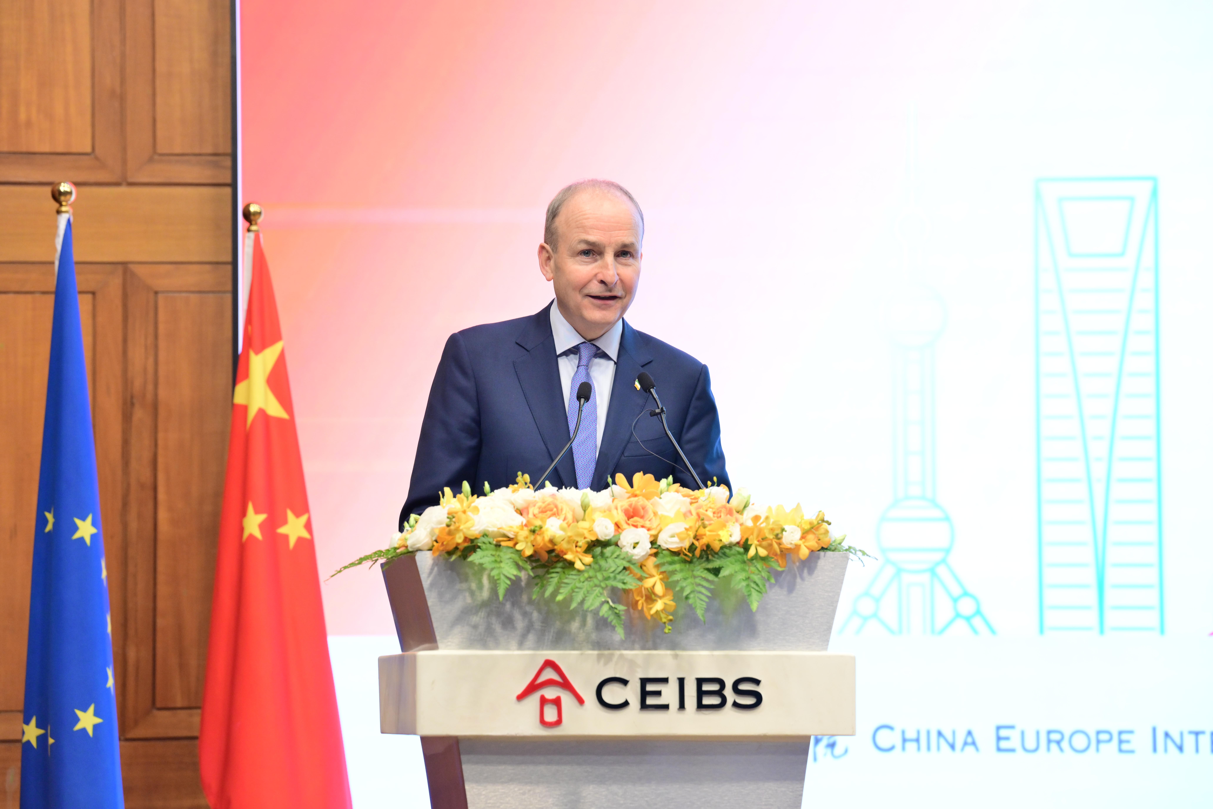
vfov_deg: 11.4
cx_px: 606
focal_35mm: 120
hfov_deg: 17.1
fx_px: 4043
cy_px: 404
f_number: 5
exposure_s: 1/125
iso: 2000
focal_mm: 120
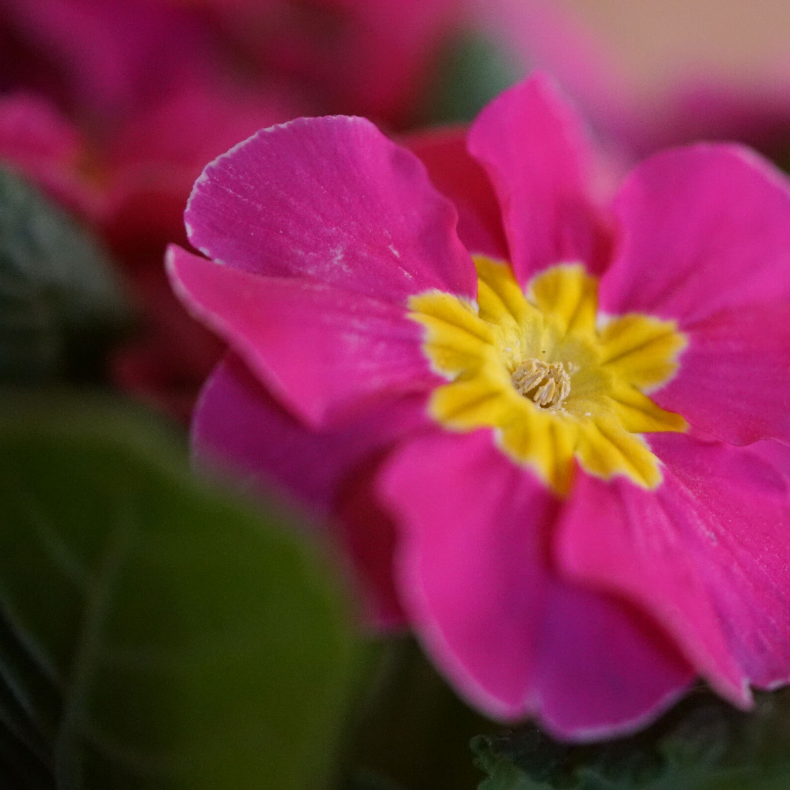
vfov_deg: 15.2
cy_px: 395
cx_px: 552
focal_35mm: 115
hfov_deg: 15.1
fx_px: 2969
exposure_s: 1/50
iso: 3200
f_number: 2
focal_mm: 60
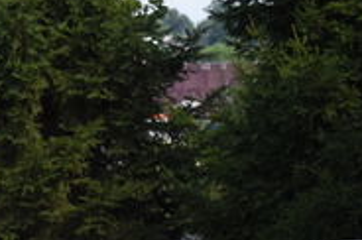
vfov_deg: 5.0
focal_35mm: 272
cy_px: 256
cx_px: 352
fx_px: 2730
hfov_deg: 7.6
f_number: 6.3
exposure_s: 1/4000
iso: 1400
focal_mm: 65
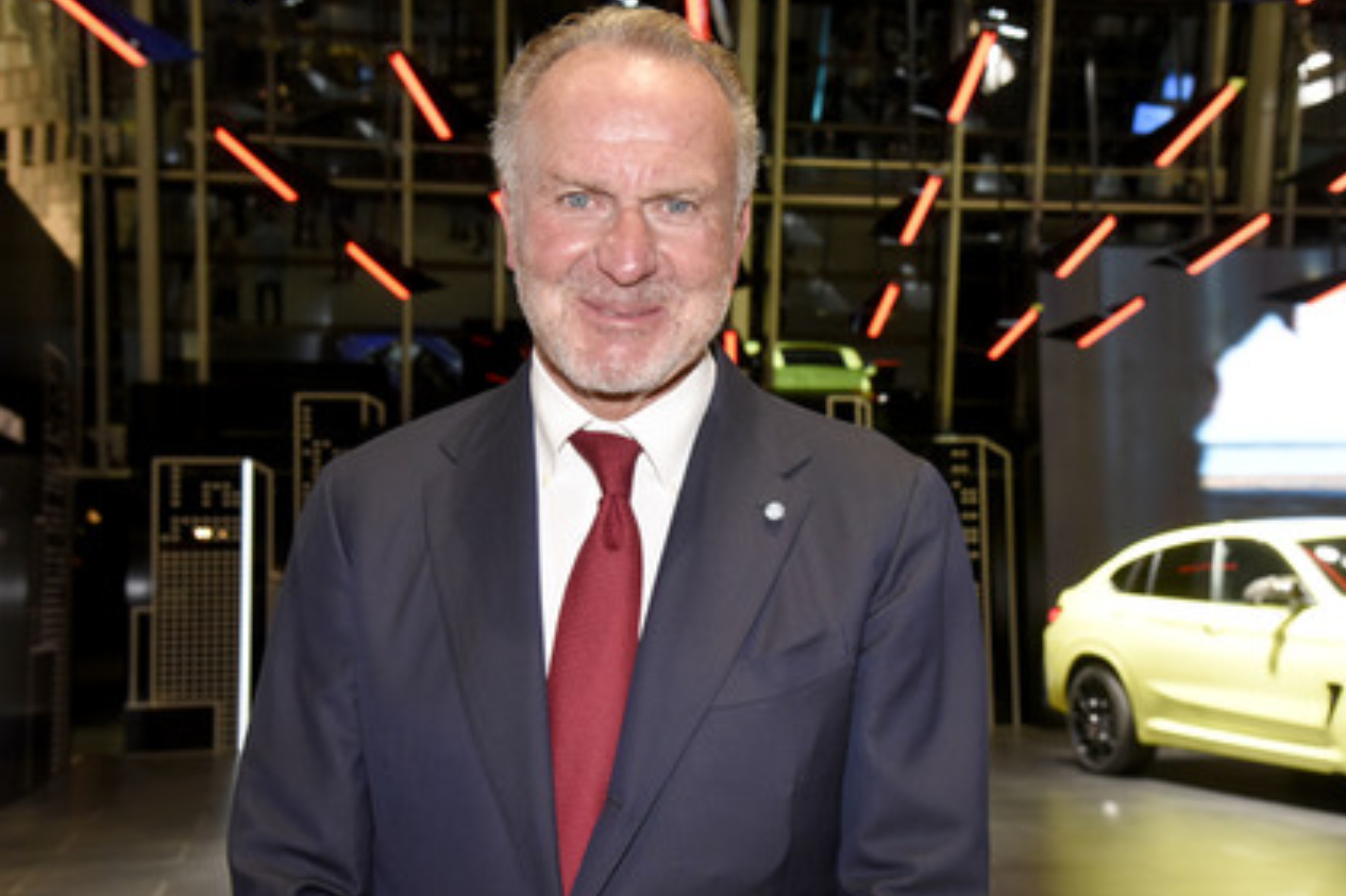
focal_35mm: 47
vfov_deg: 28.6
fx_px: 1756
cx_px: 694
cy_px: 462
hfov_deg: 41.9
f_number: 6.3
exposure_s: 1/80
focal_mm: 44
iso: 2500
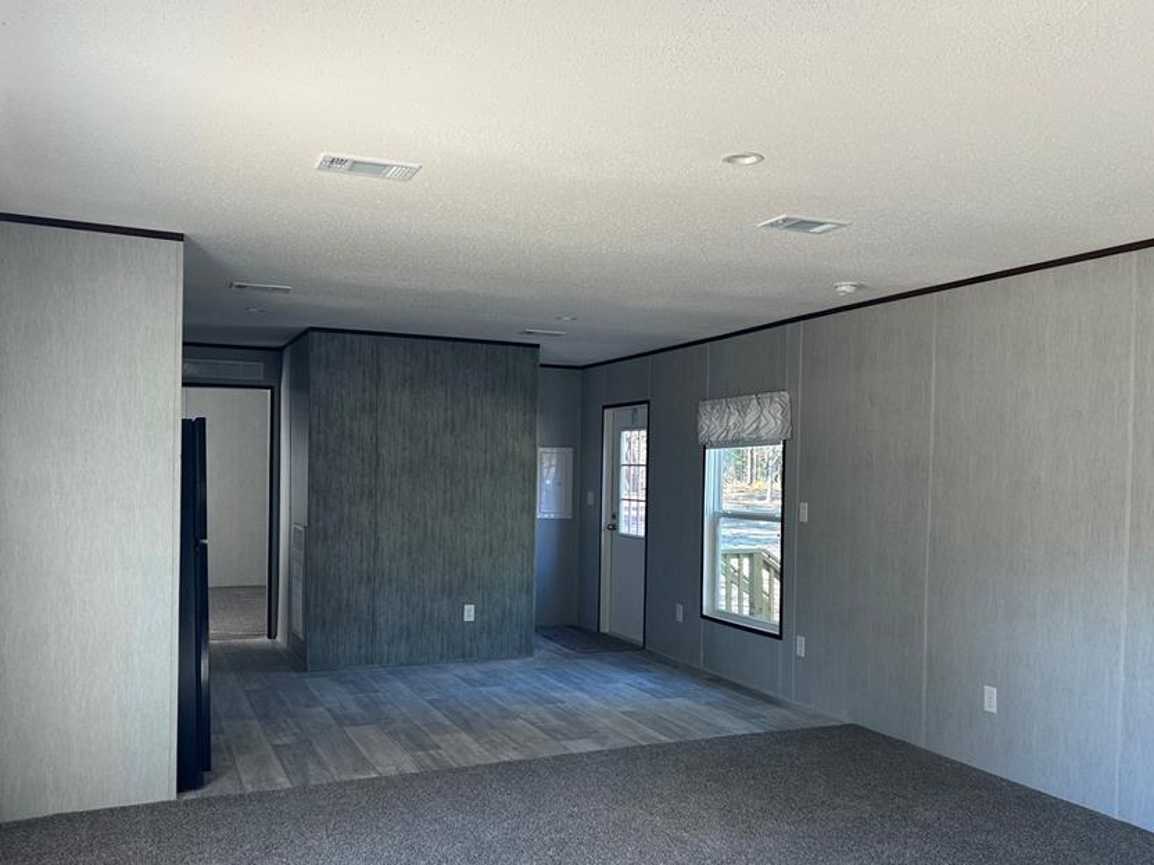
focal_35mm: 32
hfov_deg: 56.8
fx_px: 1067
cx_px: 621
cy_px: 488
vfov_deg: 44.1
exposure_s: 1/121
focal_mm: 5.7
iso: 64
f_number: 1.5
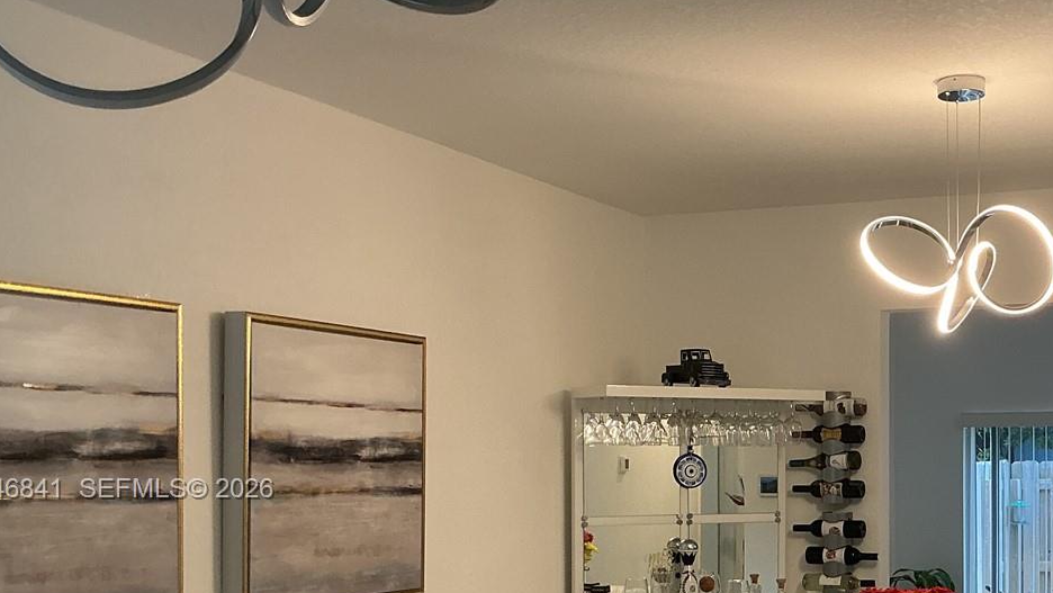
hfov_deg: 37.3
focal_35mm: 54
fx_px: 1508
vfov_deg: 21.9
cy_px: 491
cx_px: 824
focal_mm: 3
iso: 80
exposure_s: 1/60
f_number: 1.8
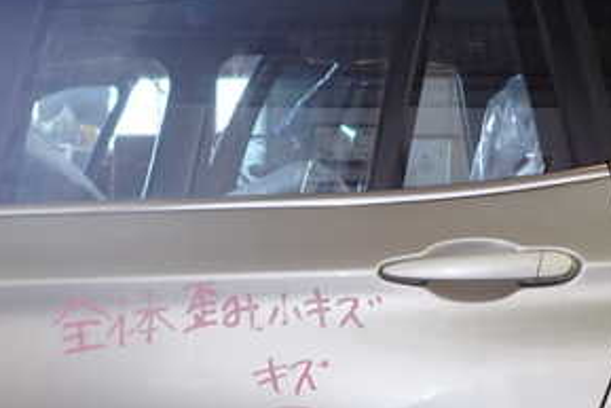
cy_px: 330
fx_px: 917
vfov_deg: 24.7
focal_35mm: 54
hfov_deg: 36.8
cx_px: 275
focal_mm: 4.5
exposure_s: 1/40
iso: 200
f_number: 2
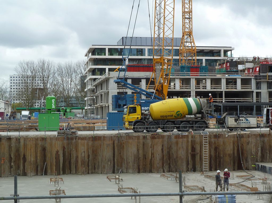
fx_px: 495
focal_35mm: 63
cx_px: 136
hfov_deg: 30.8
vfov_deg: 23.2
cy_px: 102
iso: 80
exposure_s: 1/200
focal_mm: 10.3
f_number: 4
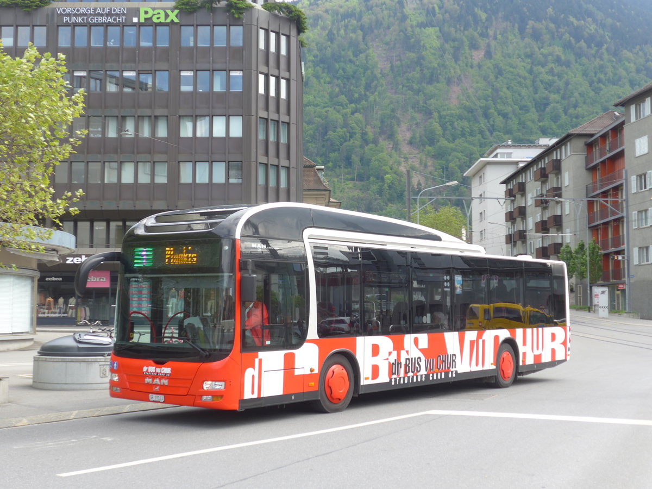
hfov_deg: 38.9
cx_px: 326
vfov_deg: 29.7
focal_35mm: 49
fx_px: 923
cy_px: 244
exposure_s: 1/250
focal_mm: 10.1
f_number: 3.2
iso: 100
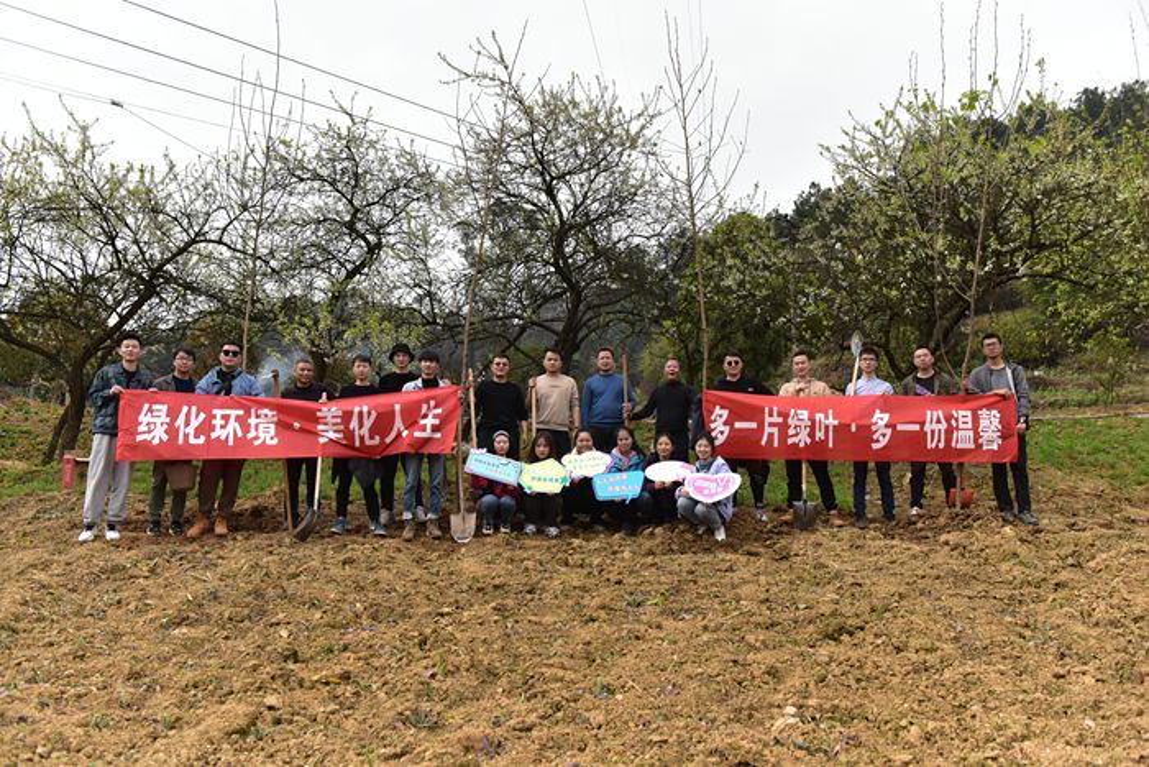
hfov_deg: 58.7
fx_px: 1021
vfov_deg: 41.1
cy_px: 384
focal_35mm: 32
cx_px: 574
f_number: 4.5
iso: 1600
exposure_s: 1/8000
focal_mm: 32
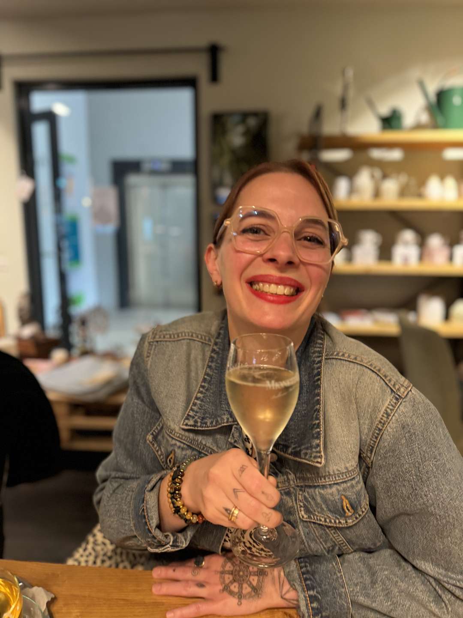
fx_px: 428
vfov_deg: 71.6
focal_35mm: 24
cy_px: 309
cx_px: 232
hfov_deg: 56.8
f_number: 1.78
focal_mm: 6.76
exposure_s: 1/50
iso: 250
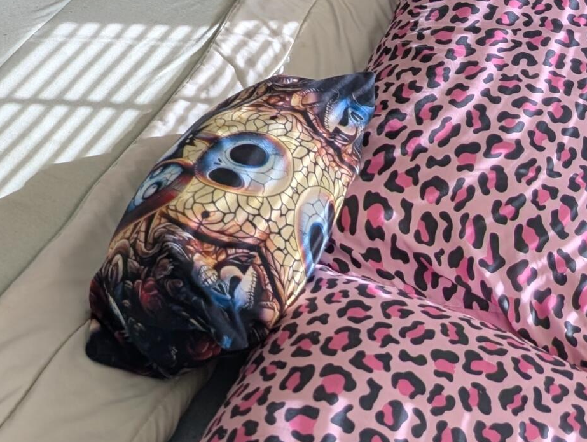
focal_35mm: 78
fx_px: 1325
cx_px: -106
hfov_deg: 23.0
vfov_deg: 16.8
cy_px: -266
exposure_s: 1/501
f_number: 1.68
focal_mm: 6.9
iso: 18
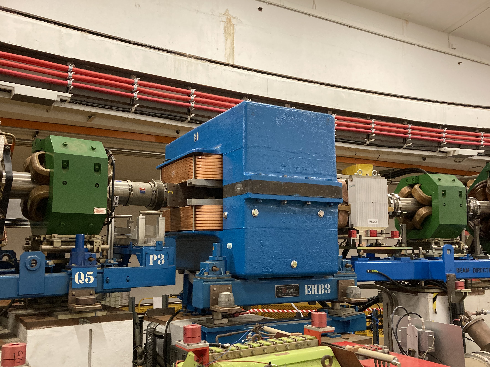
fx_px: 453
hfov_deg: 56.8
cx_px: 232
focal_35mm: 32
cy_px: 207
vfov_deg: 44.1
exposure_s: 1/50
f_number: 1.8
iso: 250
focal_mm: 3.99
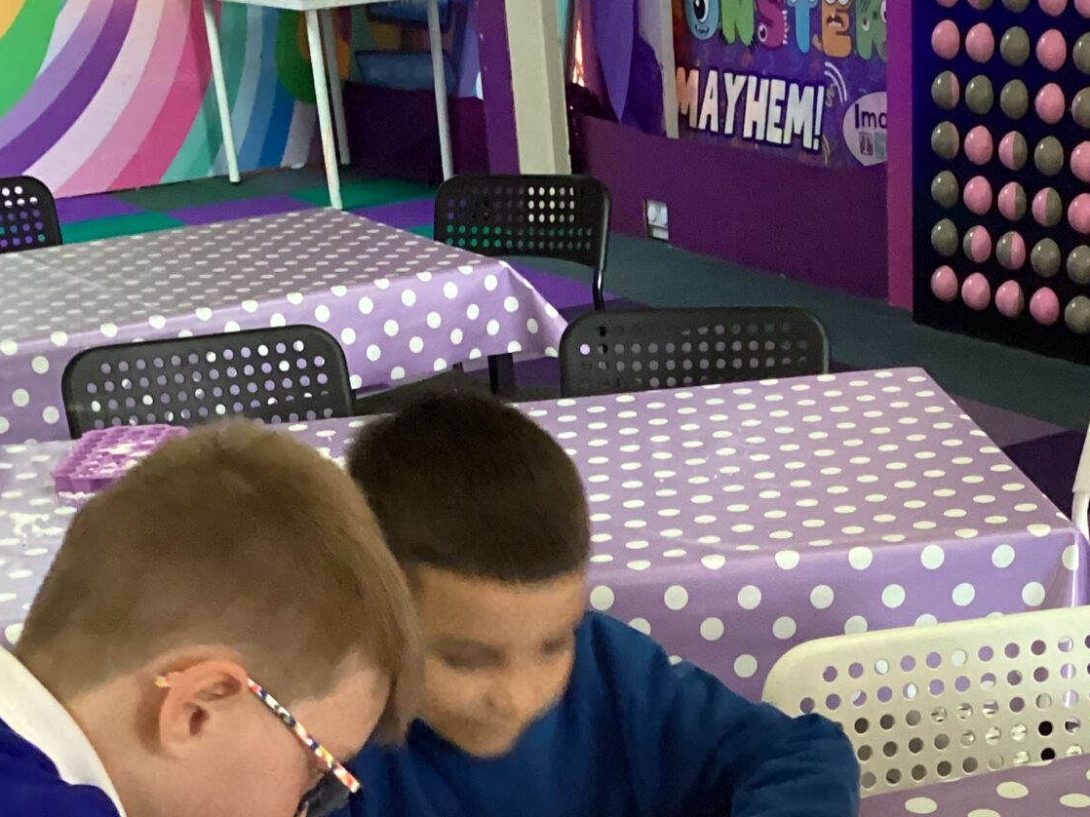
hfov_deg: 27.2
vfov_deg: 20.2
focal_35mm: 71
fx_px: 2235
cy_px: 786
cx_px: 760
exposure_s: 1/33
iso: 400
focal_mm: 3.3
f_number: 2.4
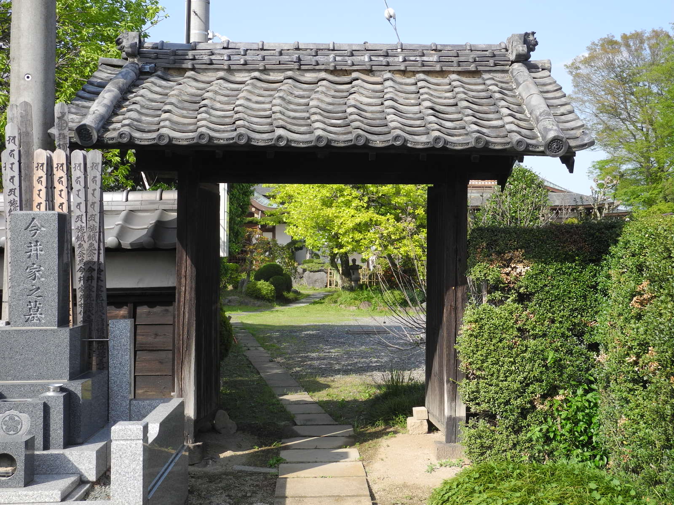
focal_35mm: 50
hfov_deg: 38.2
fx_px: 974
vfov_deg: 29.1
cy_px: 252
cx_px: 337
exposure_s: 1/640
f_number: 3.5
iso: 100
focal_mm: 10.7
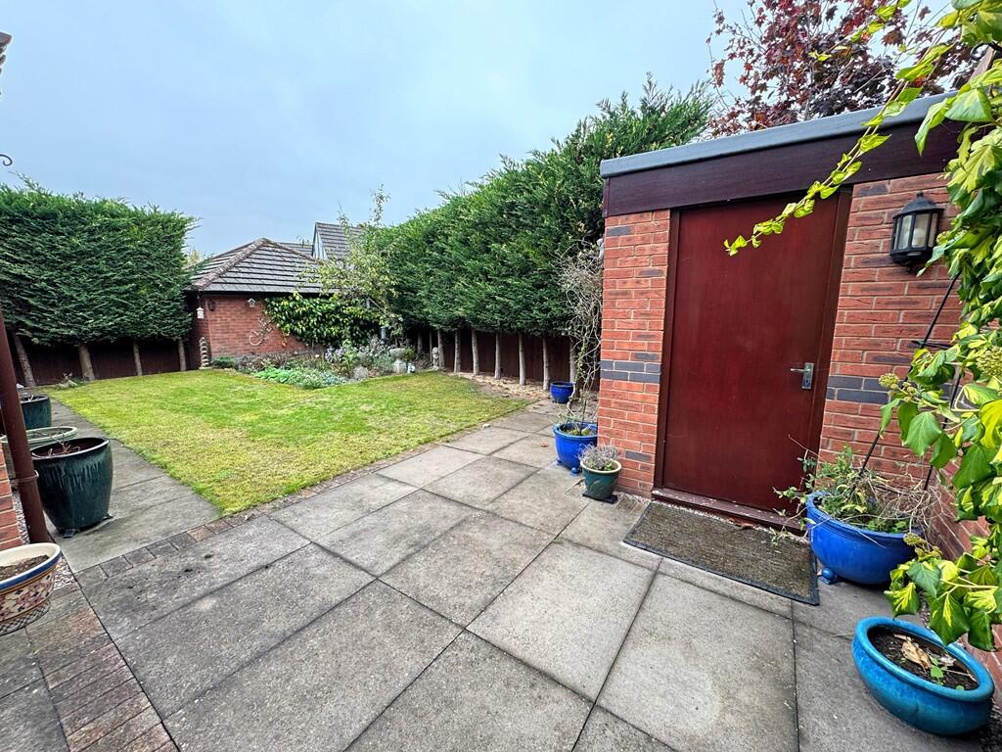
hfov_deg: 102.1
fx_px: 405
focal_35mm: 14
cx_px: 501
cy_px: 376
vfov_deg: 85.7
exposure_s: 1/99
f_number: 2.2
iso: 80
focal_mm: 2.22
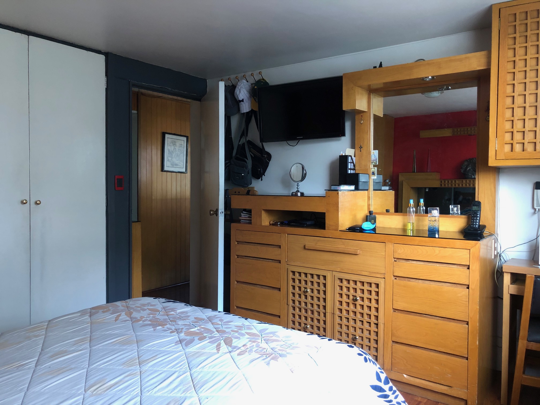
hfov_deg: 63.4
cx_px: 270
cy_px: 202
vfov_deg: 49.7
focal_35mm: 28
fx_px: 437
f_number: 1.8
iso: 50
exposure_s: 1/15
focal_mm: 3.99
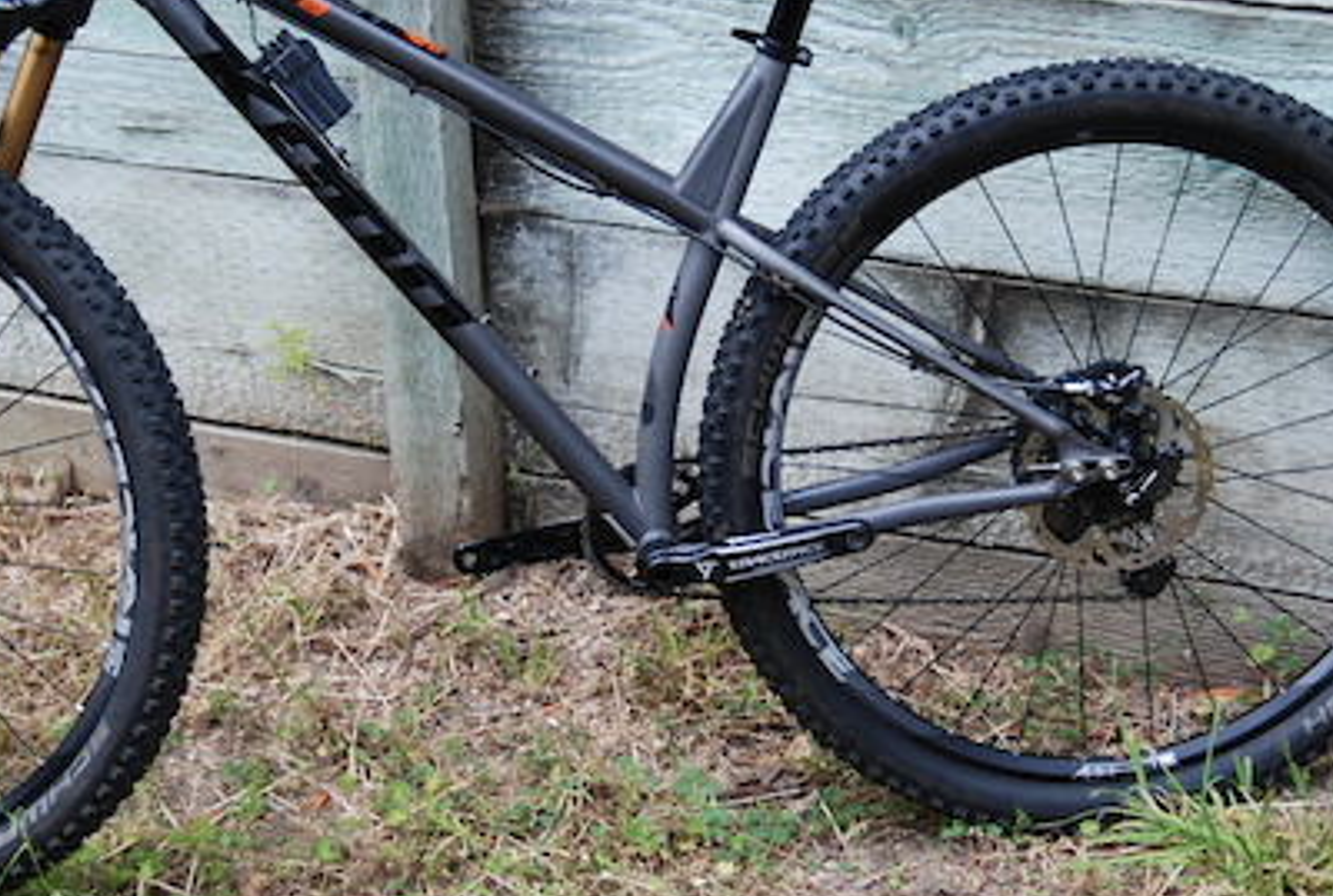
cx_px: 650
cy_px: 371
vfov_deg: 16.3
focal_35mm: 84
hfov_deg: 24.1
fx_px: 3118
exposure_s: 1/500
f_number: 3.3
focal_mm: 28
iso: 200
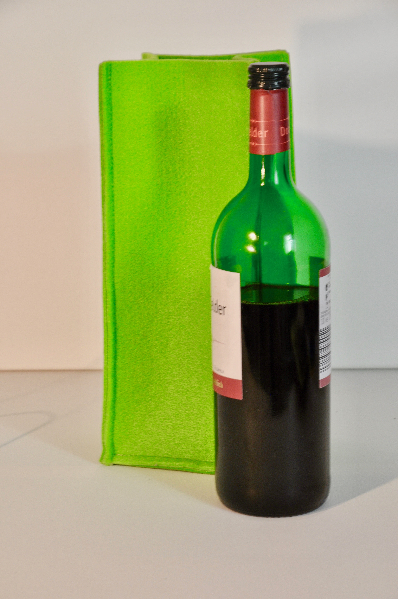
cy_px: 300
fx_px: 1621
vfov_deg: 20.9
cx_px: 199
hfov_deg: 14.0
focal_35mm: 98
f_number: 9
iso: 500
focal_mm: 65
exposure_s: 1/30
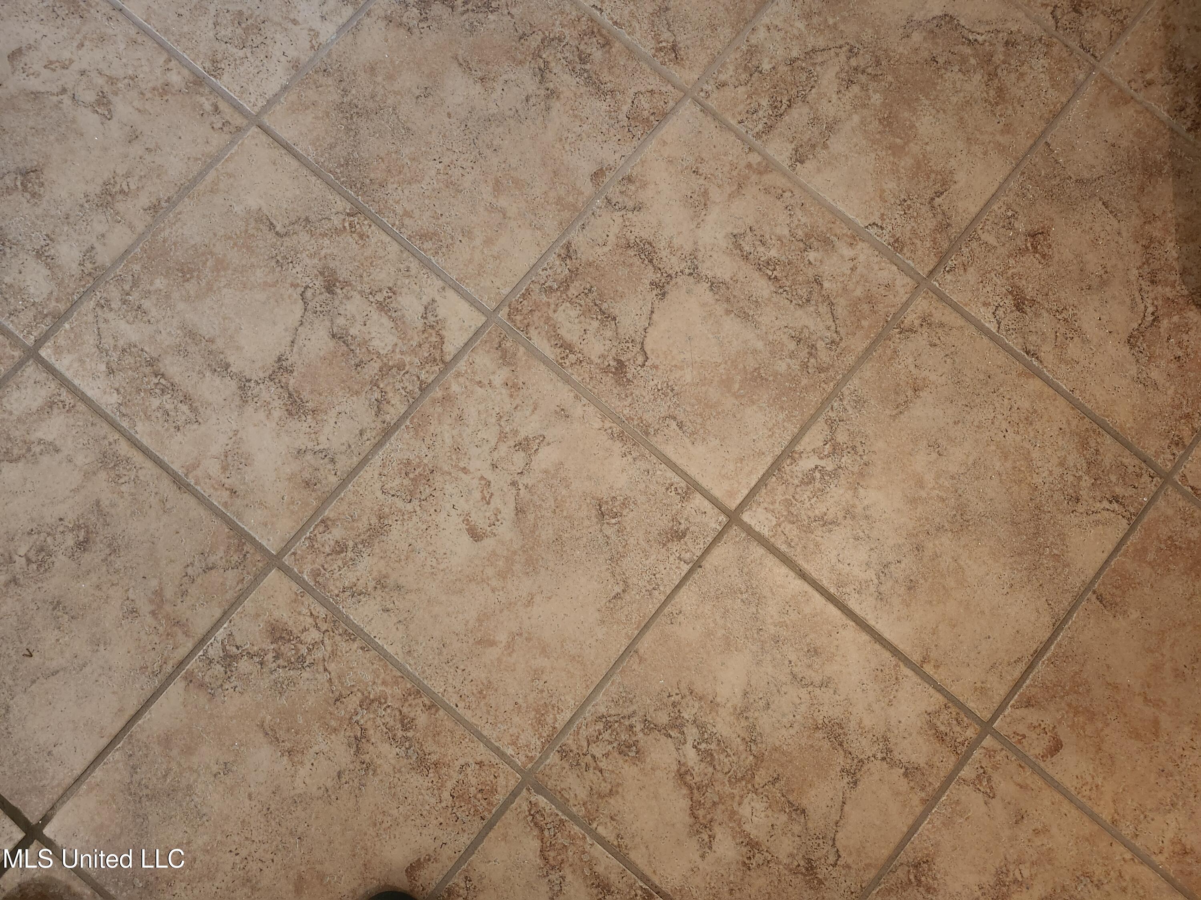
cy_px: 450
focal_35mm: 23
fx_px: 798
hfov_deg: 73.9
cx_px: 600
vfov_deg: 58.9
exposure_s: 1/40
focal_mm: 5.54
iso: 640
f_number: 1.8
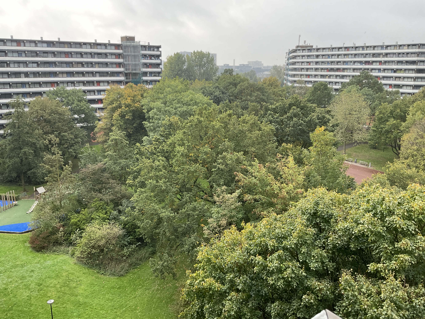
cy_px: 160
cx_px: 212
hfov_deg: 61.7
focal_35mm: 29
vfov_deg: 48.2
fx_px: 356
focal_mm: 3
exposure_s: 1/454
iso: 16
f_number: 1.8
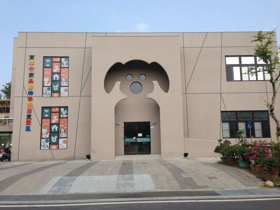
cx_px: 140
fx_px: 267
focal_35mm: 33
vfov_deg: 42.9
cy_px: 105
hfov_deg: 55.4
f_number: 2.4
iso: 50
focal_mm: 4.12
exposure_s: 1/1506
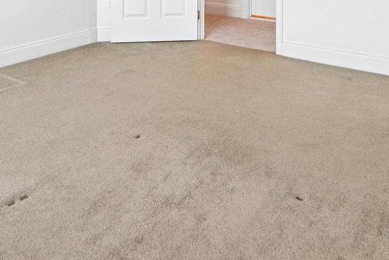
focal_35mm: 41
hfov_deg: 47.4
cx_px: 201
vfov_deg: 27.7
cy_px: -70
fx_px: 443
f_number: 8
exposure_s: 1/30
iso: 400
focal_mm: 16
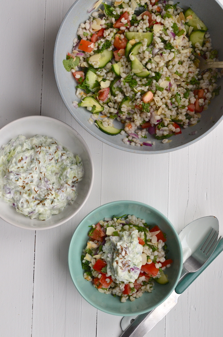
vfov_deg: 27.0
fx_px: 700
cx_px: 112
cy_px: 168
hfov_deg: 18.1
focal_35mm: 75
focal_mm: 50
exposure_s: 1/100
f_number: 6.3
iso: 640
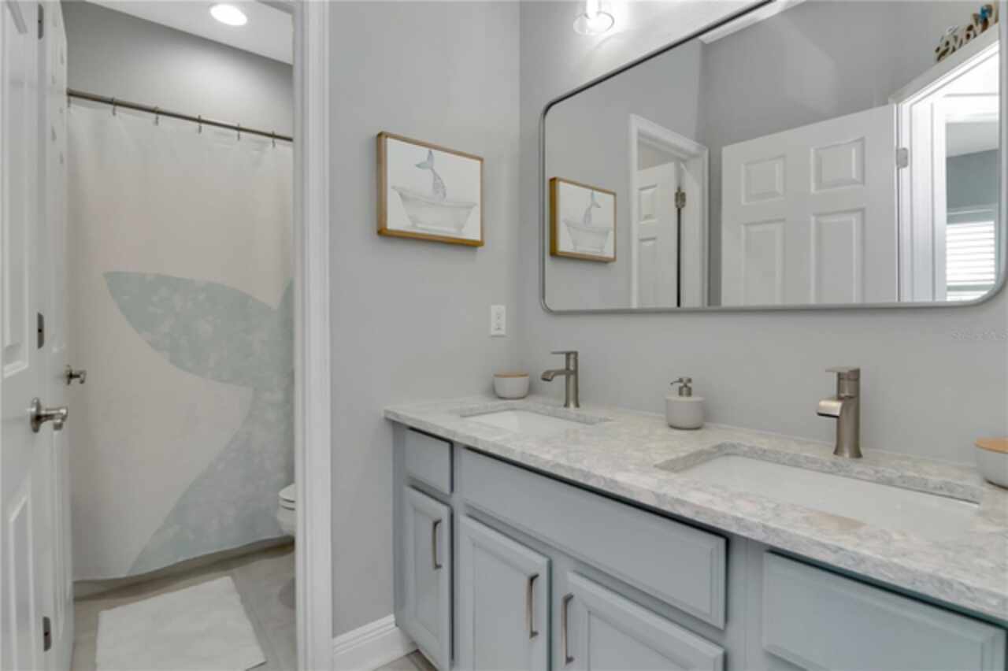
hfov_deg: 95.0
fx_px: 462
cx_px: 504
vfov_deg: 72.0
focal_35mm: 16
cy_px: 336
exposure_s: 1/30
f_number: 10
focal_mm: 11
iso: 1000
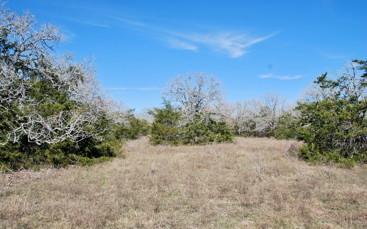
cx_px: 184
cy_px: 114
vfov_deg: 44.5
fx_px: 280
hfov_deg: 66.5
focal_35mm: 28
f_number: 8
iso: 100
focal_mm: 18
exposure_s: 1/250
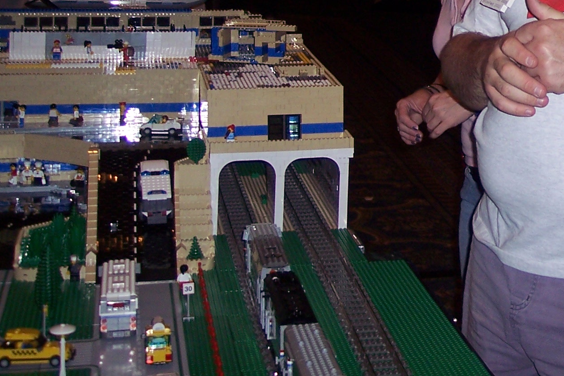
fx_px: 1441
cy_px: -53
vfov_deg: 14.5
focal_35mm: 92
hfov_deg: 21.1
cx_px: 615
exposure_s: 1/60
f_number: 2.8
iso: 100
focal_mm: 8
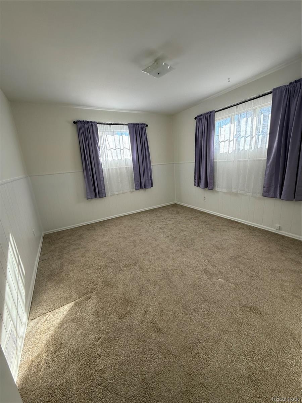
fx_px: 163
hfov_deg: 85.7
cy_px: 202
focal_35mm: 14
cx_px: 151
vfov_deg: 102.1
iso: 64
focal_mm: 2.22
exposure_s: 1/201
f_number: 2.2
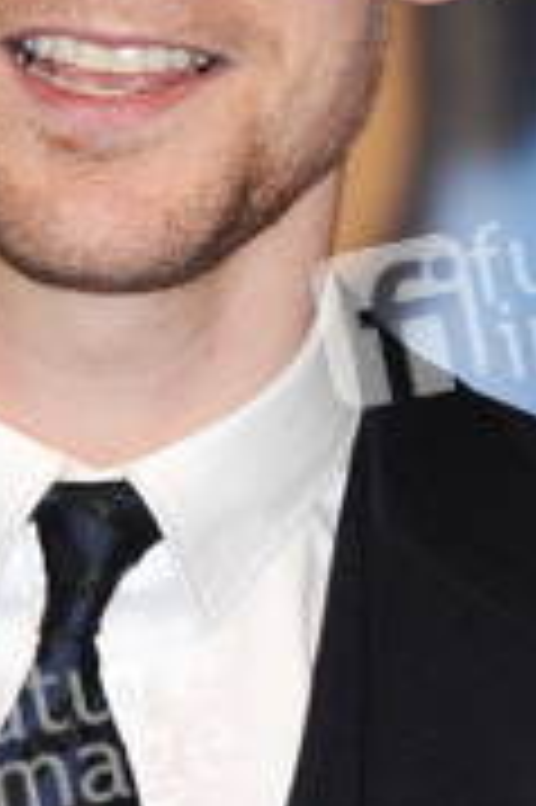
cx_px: 137
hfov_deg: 2.0
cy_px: 77
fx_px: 15036
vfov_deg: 3.1
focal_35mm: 672
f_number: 4.5
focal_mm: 200
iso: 320
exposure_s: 1/200
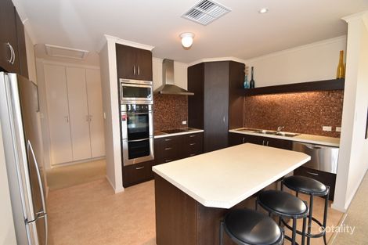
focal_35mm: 15
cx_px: 184
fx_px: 153
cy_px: 122
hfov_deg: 100.4
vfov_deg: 77.3
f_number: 5.6
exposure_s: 1/125
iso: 800
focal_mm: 10
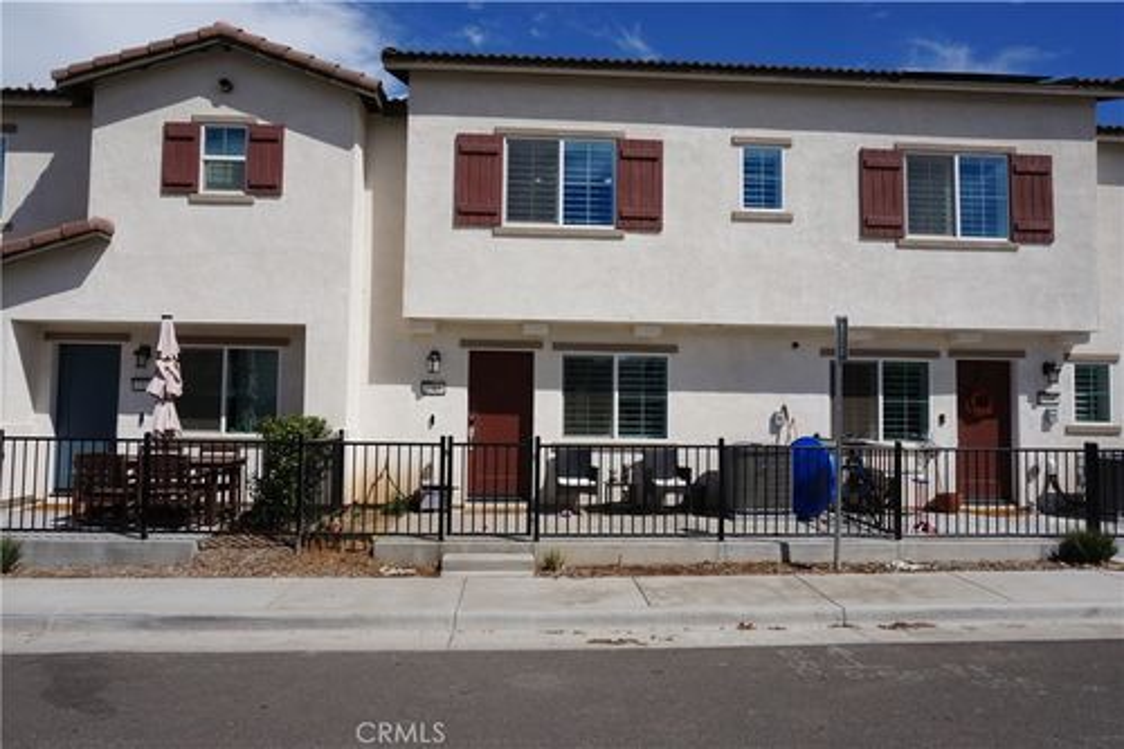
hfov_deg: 73.8
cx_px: 562
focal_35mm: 24
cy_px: 374
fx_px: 749
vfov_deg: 53.1
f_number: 14
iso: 100
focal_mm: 16
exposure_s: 1/200
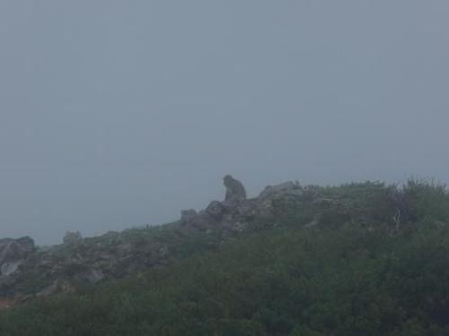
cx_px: 224
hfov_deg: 14.1
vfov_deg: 10.6
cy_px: 168
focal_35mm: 140
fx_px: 1816
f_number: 5.9
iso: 200
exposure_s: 1/250
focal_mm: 25
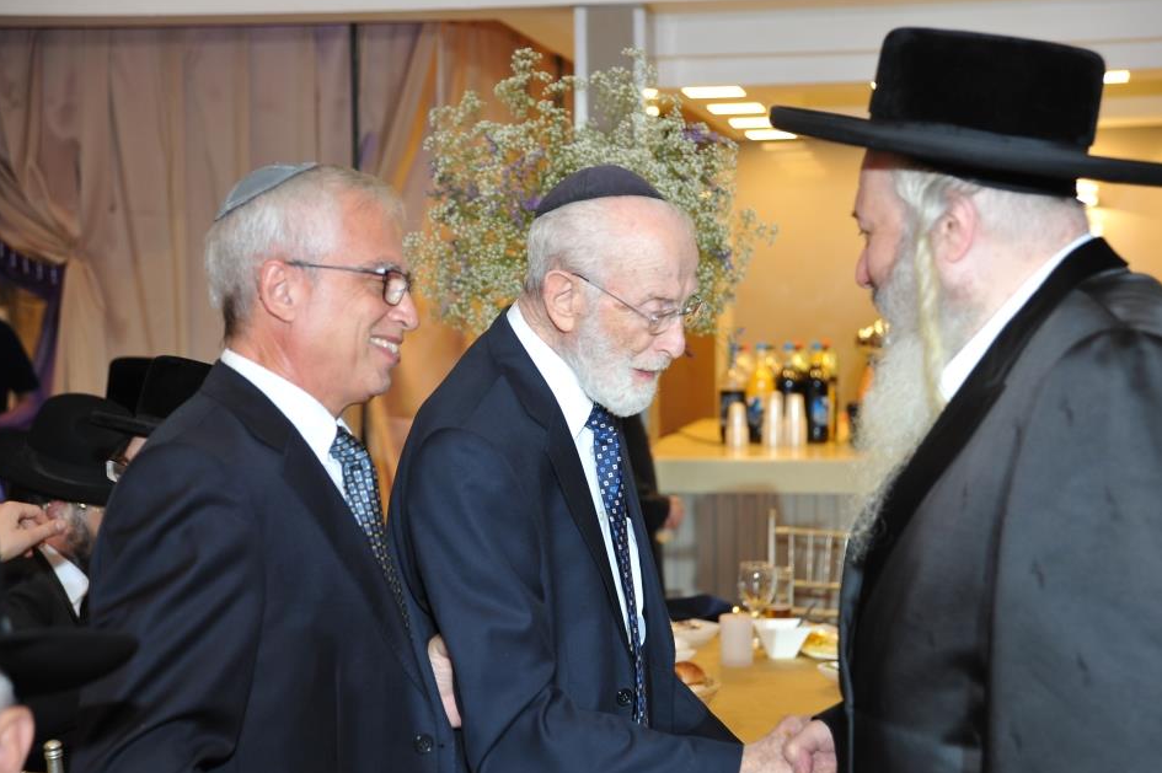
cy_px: 412
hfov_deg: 31.0
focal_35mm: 65
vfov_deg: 20.9
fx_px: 2097
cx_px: 619
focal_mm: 60
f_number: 3.8
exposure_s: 1/160
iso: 800
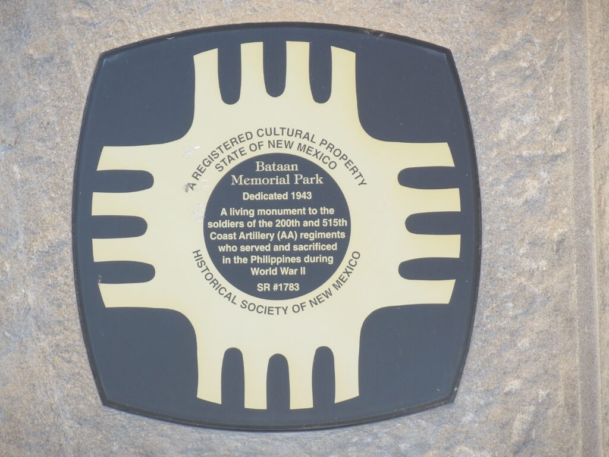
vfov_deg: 2.9
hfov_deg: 3.9
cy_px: 228
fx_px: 9008
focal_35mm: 512
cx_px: 304
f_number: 4.1
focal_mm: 91.8
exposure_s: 1/109
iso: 100
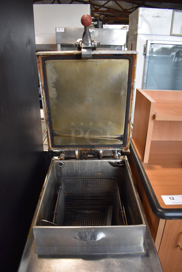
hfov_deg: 48.0
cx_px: 91
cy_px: 136
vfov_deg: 67.3
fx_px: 204
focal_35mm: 27
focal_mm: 18
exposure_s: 1/125
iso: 1100
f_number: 3.5
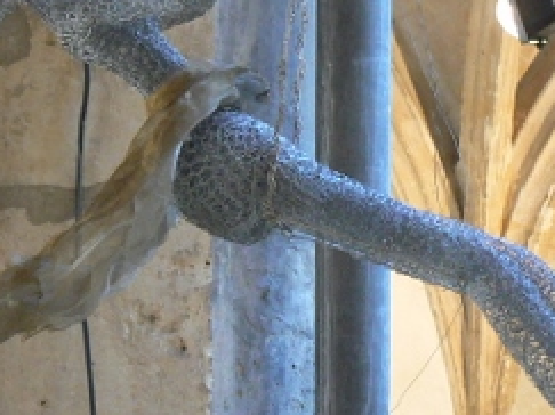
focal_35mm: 171
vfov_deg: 8.7
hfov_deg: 11.6
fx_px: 2740
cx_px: 320
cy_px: 201
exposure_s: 1/25
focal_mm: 10.9
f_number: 3.2
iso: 200
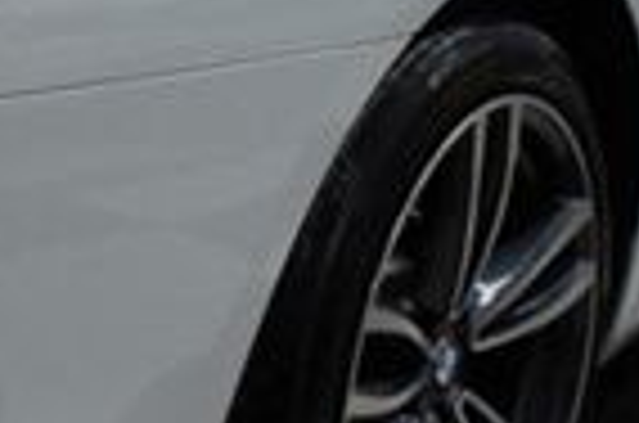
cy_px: -14
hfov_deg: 16.0
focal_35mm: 122
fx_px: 2161
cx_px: -184
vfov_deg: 11.1
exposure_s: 1/200
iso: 1000
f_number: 4
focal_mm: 18
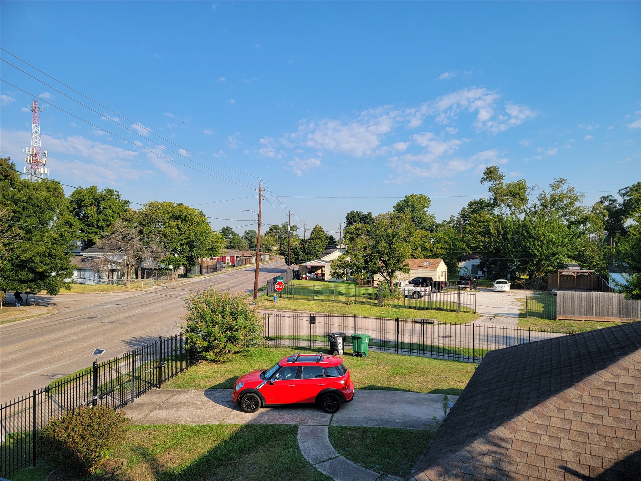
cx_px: 320
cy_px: 240
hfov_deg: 71.6
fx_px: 444
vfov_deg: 56.8
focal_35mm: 24
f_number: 1.8
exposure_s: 1/668
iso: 16
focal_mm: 6.7
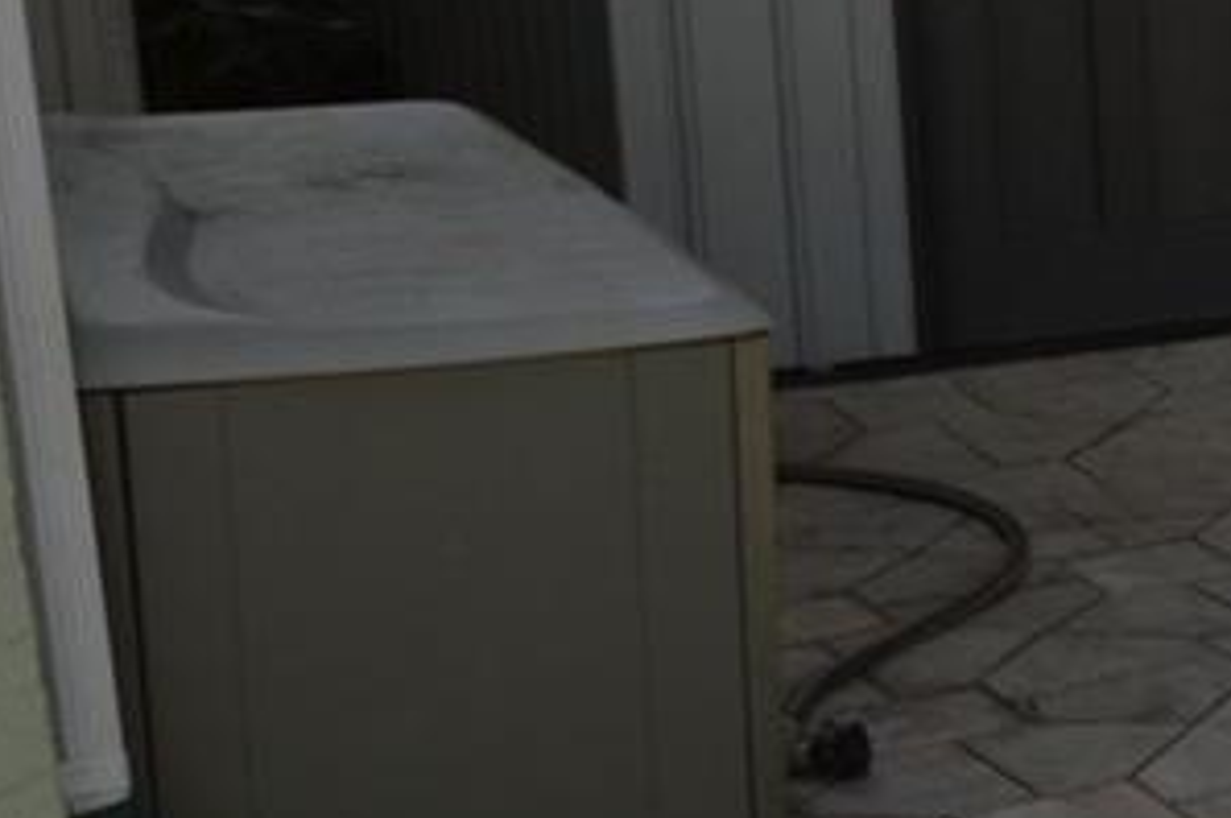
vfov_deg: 13.0
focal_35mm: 105
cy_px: 295
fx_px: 3576
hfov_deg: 15.0
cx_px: 2619
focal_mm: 13
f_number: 11
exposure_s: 1/200
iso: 100
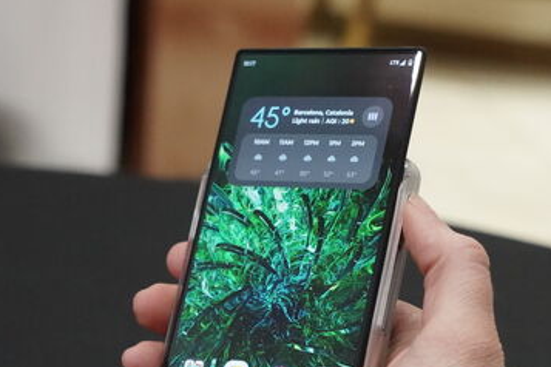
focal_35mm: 110
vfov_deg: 12.4
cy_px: 298
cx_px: 292
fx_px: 1683
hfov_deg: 18.6
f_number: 7.1
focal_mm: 64
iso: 12800
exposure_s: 1/160
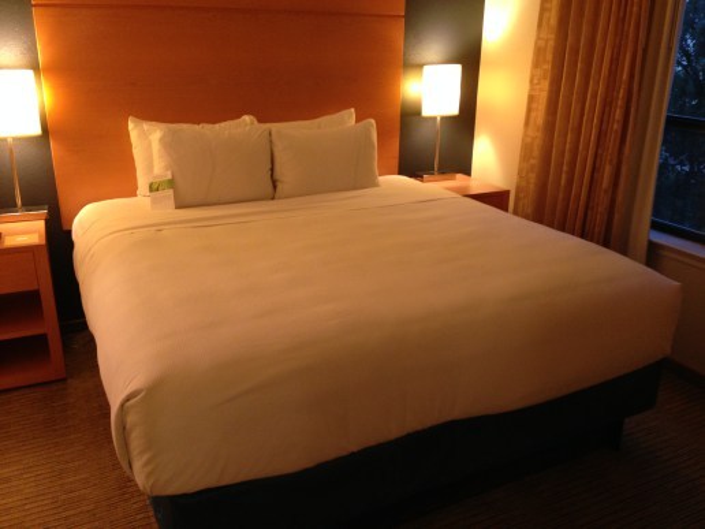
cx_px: 352
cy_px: 264
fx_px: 672
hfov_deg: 55.4
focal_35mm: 33
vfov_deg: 42.9
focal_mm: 4.12
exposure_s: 1/20
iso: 200
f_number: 2.4
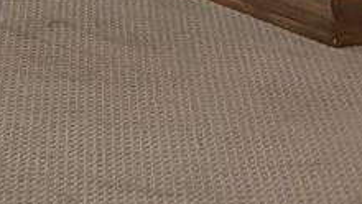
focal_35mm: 132
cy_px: -377
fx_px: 1268
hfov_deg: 15.3
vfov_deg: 8.1
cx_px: -142
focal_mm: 5.96
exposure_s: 1/60
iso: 320
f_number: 1.6
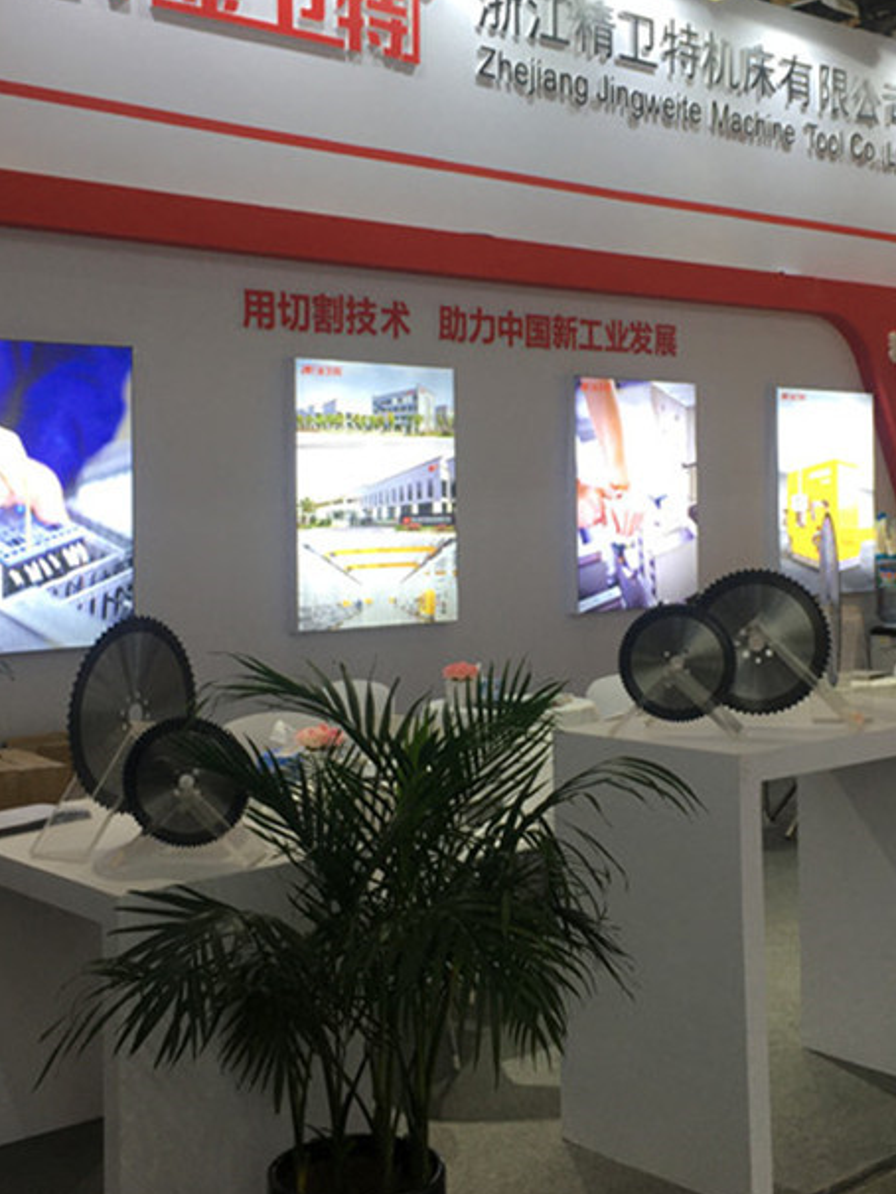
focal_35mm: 47
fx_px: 1621
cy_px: 524
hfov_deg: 30.8
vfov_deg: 40.4
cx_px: 537
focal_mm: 4.15
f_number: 2.2
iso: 40
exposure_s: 1/100
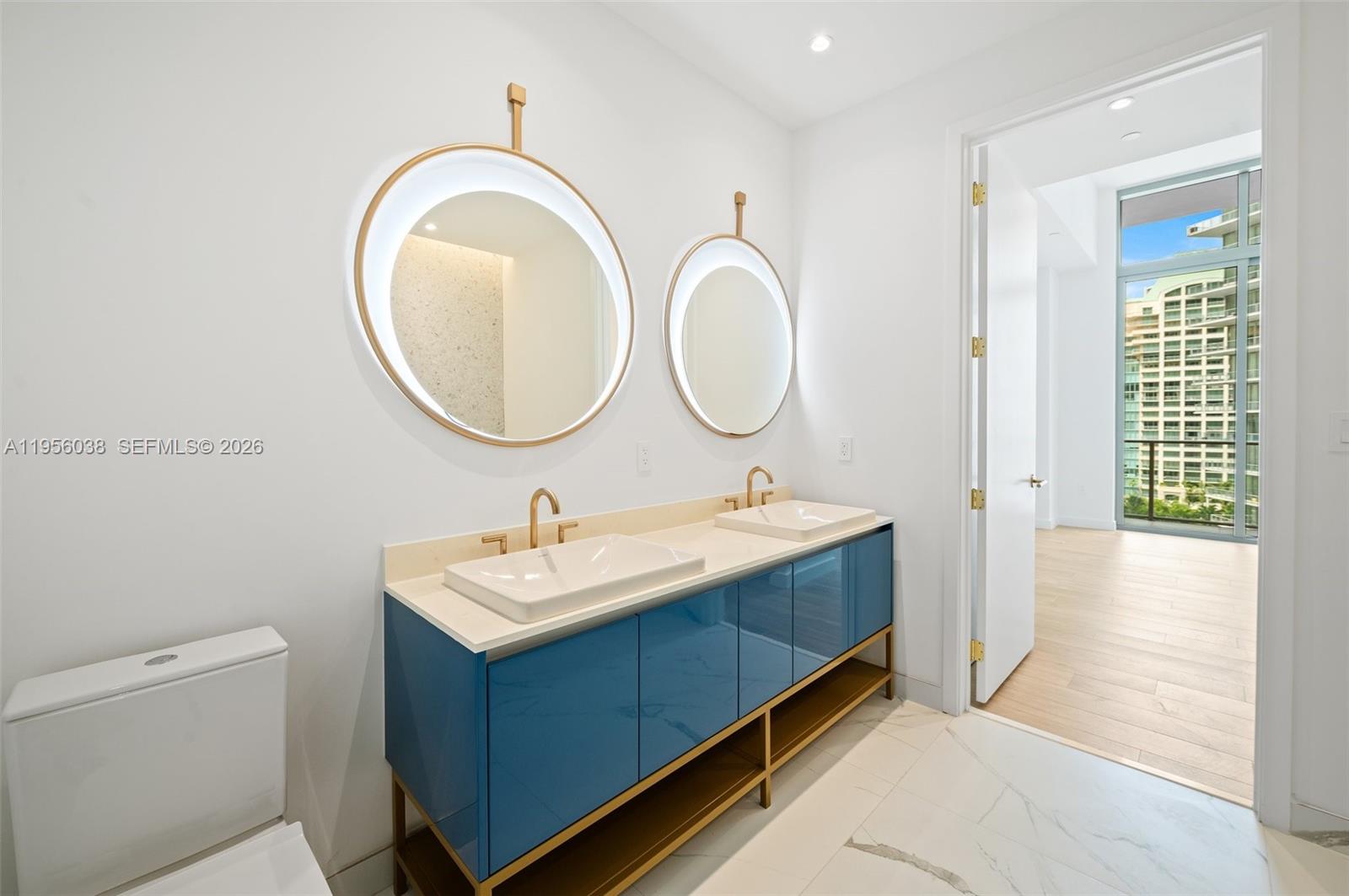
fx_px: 524
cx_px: 674
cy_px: 448
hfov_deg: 104.3
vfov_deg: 81.1
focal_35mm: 14
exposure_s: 1/8
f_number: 8
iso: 200
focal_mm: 14
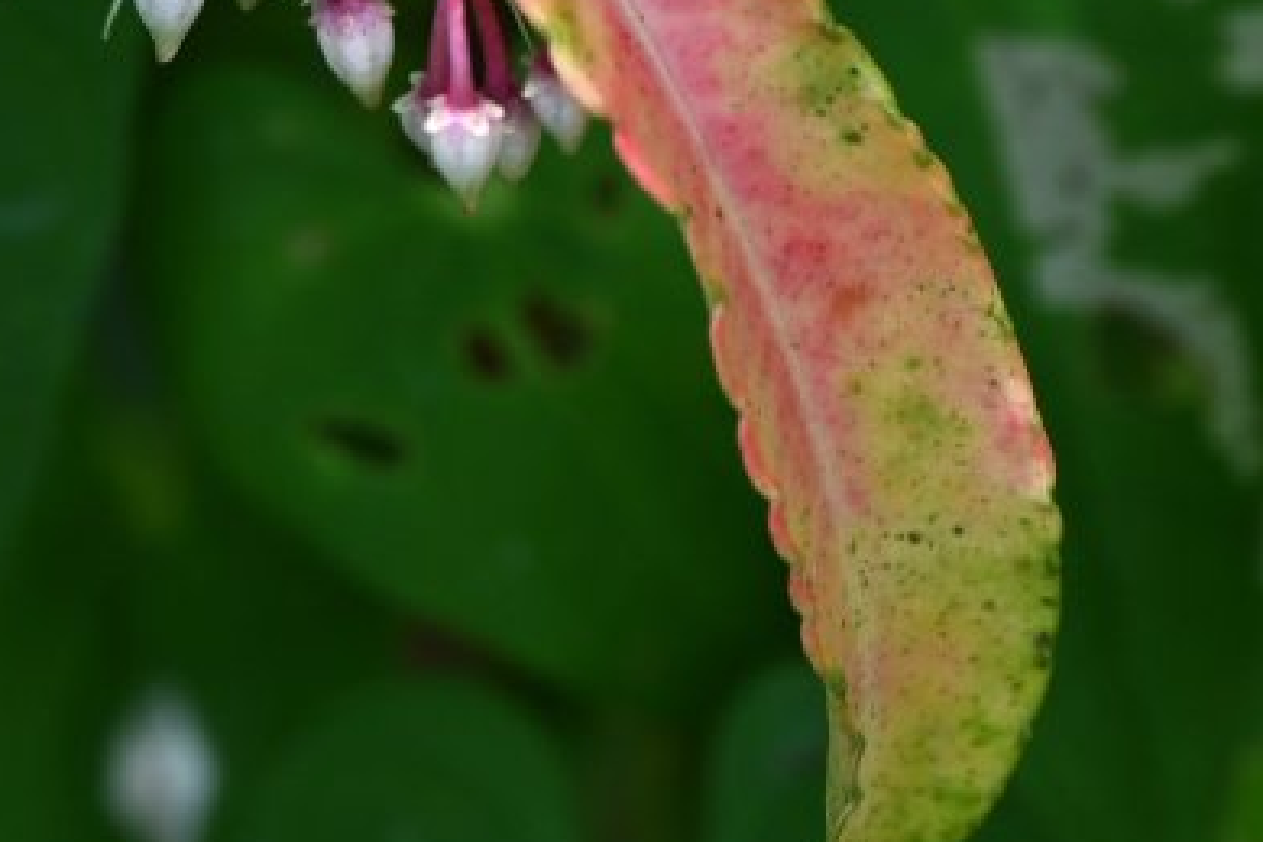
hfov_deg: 3.7
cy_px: -593
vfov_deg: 2.5
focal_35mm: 554
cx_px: 489
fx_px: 19435
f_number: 6.3
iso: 200
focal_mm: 135
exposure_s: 1/200
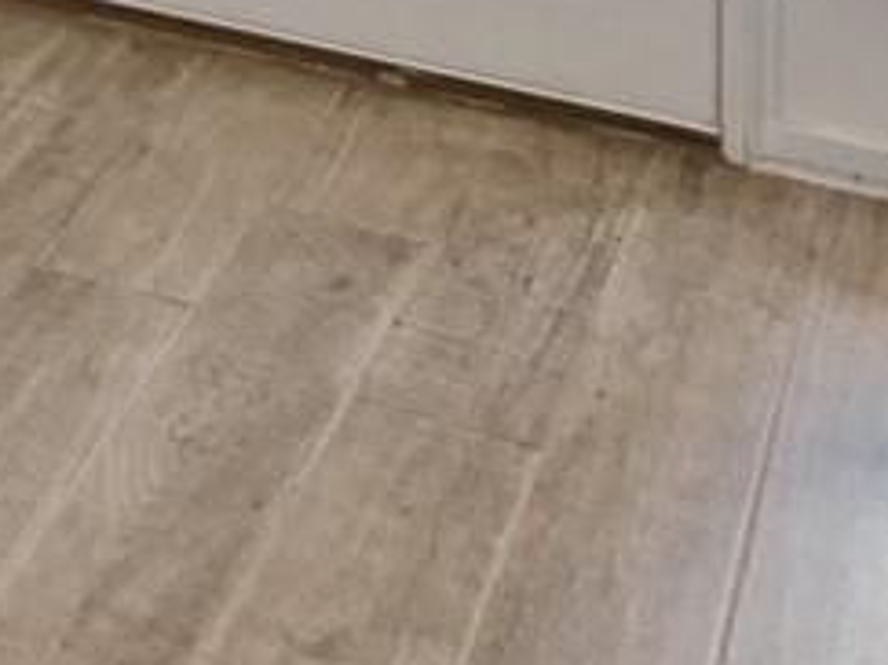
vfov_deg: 12.3
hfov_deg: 19.1
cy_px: -992
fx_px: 2359
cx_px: -373
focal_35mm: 92
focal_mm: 7
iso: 1250
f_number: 4
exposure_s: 1/60
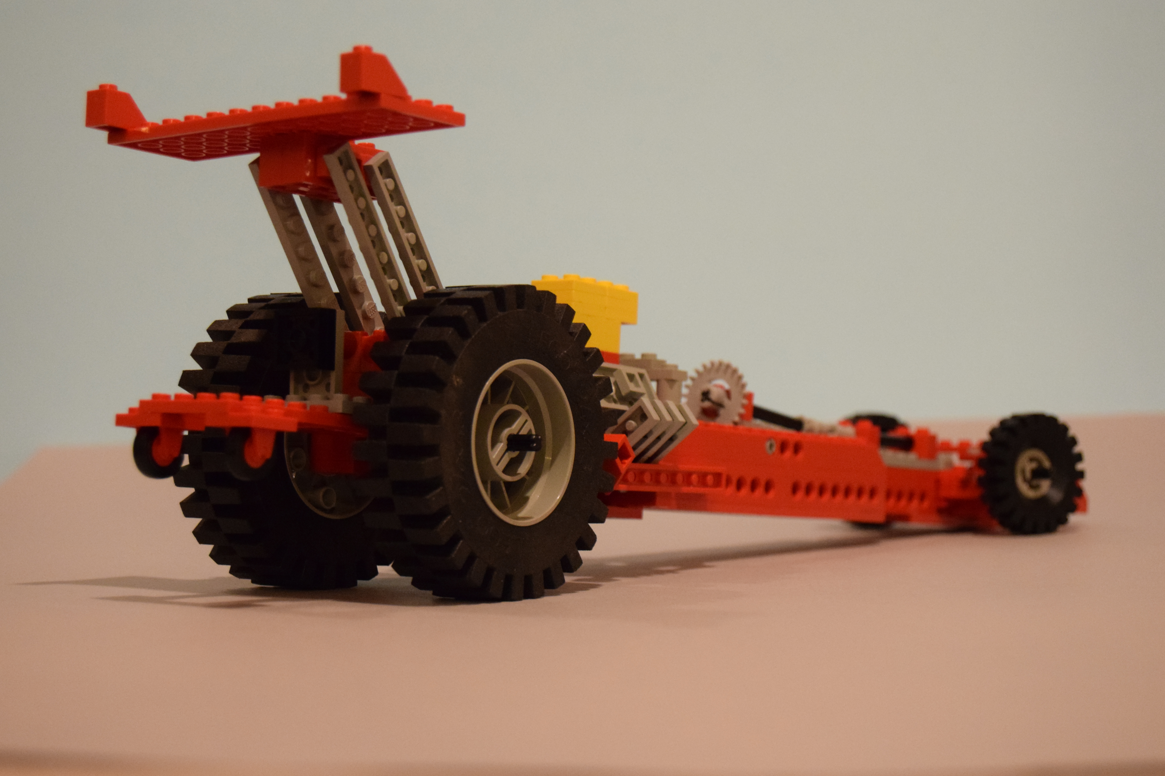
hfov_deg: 24.6
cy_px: 388
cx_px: 582
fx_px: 2670
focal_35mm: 82
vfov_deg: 16.6
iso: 3600
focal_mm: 55
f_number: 5.6
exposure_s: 1/60
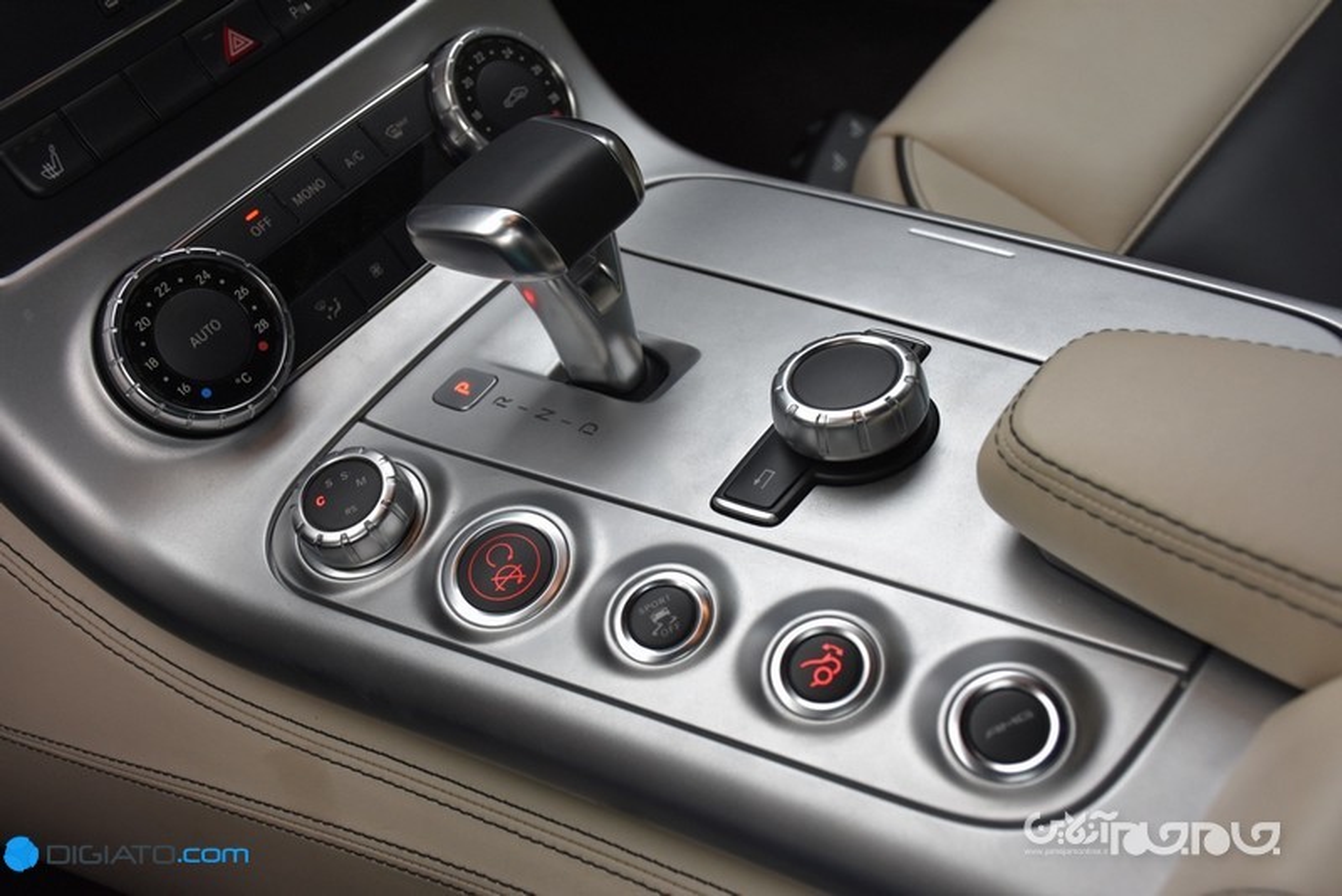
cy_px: 448
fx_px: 1678
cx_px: 671
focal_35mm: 45
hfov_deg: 43.6
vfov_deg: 29.9
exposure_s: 1/160
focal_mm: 30
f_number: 6.3
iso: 800
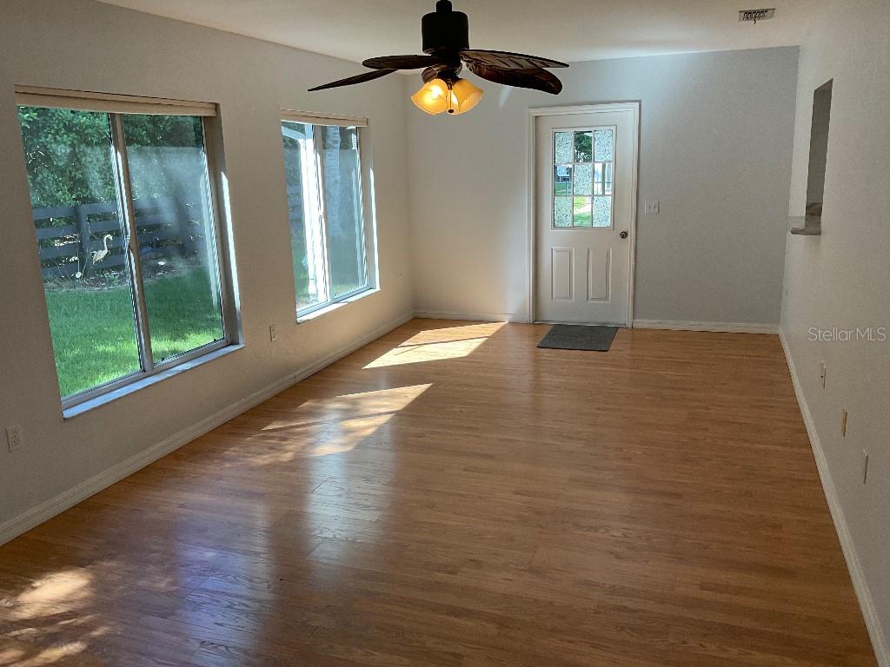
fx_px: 746
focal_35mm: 29
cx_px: 445
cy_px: 334
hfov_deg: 61.7
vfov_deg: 48.2
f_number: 1.8
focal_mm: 3
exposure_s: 1/120
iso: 50
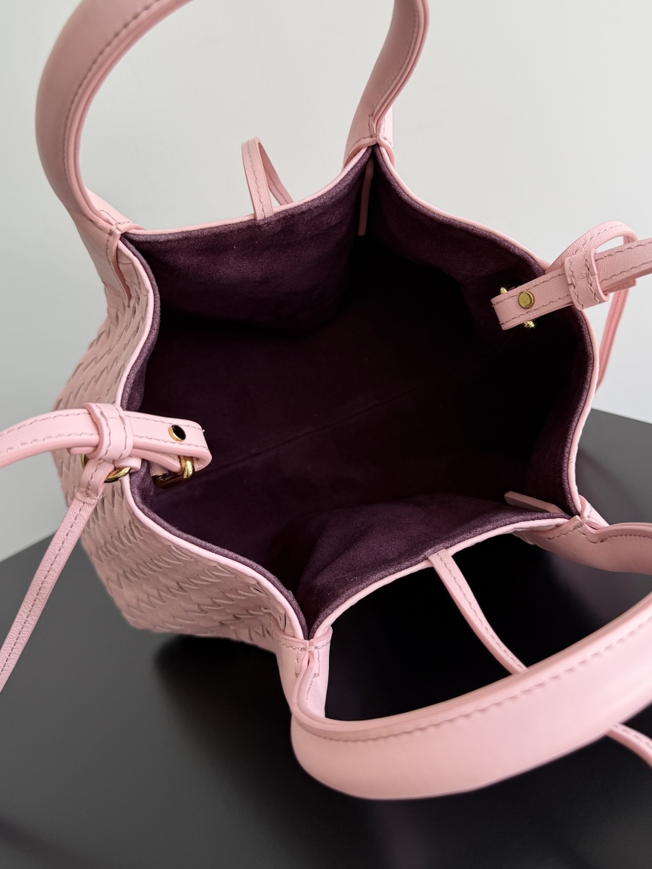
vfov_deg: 59.8
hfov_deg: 46.7
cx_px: 357
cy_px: 385
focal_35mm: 30
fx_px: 753
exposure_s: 1/121
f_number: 1.78
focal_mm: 6.76
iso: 50
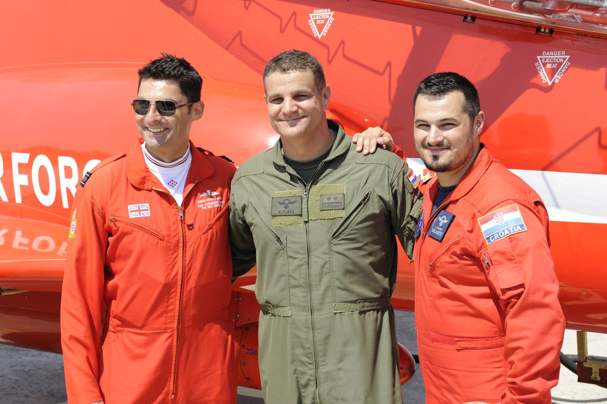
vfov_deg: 22.6
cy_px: 202
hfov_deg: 33.4
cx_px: 304
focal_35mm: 60
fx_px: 1011
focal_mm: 60
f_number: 9
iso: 320
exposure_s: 1/500
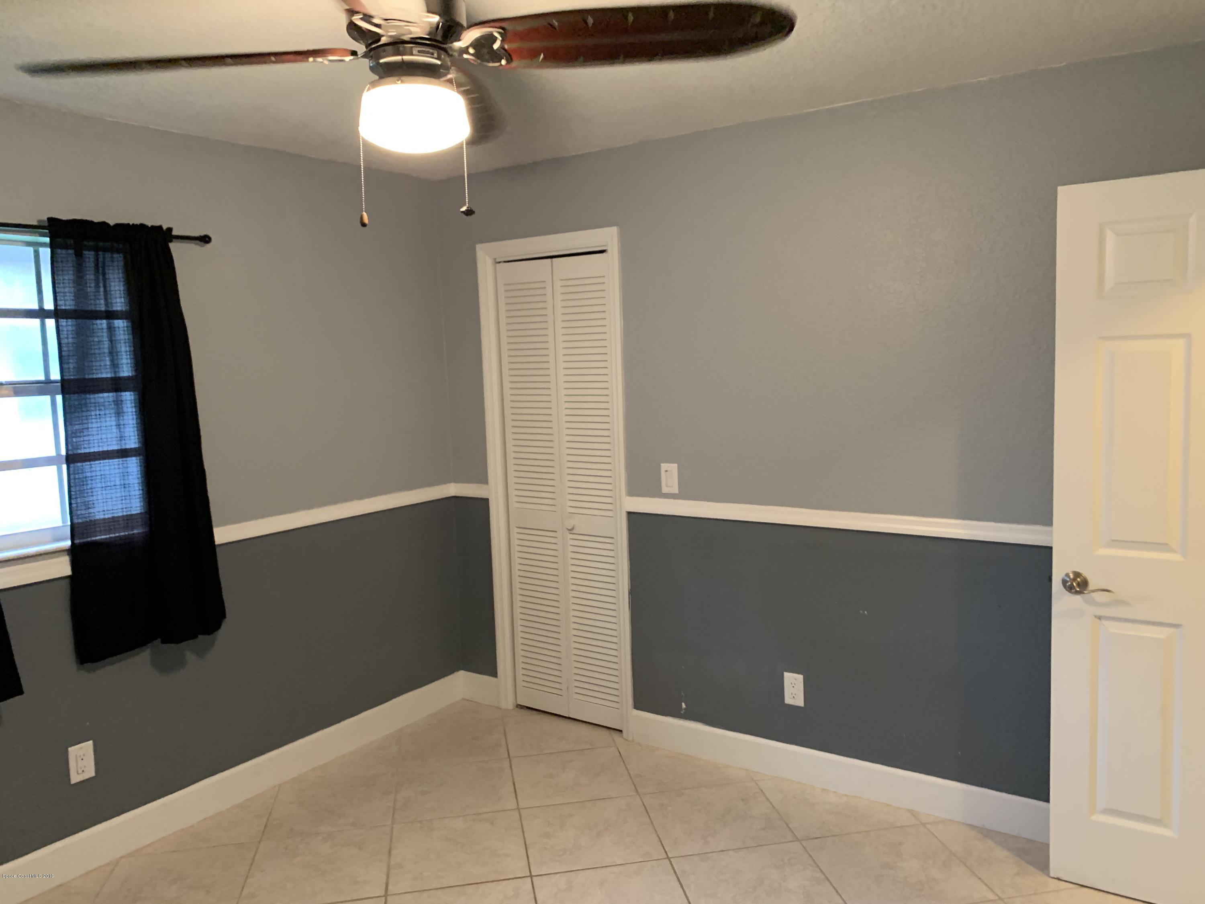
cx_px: 602
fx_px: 905
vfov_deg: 53.1
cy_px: 452
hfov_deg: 67.3
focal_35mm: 26
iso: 320
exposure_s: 1/40
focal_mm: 4.25
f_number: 1.8
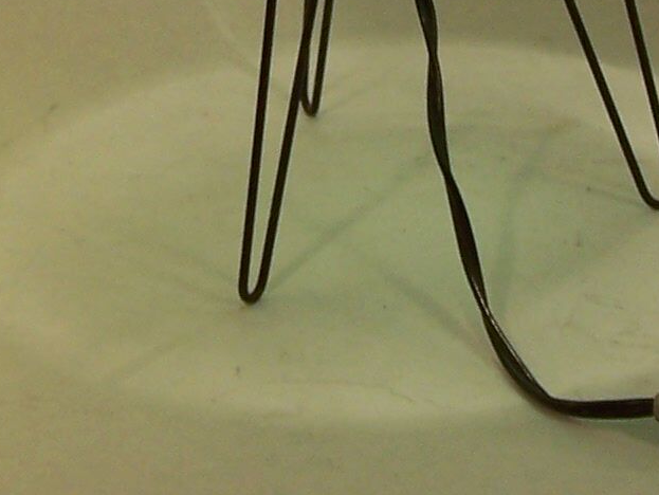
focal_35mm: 157
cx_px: 390
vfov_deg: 9.2
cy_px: -225
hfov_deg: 12.6
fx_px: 2991
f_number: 2.8
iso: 80
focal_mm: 6.3
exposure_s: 1/180
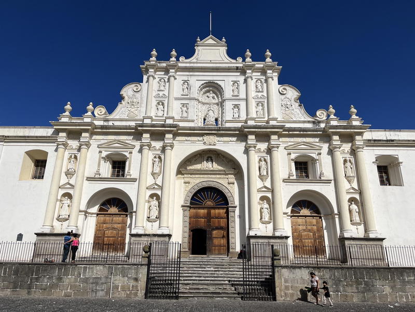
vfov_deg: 53.1
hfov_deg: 67.3
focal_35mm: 26
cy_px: 156
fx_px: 312
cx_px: 208
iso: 50
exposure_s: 1/11905
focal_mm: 5.1
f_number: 1.6
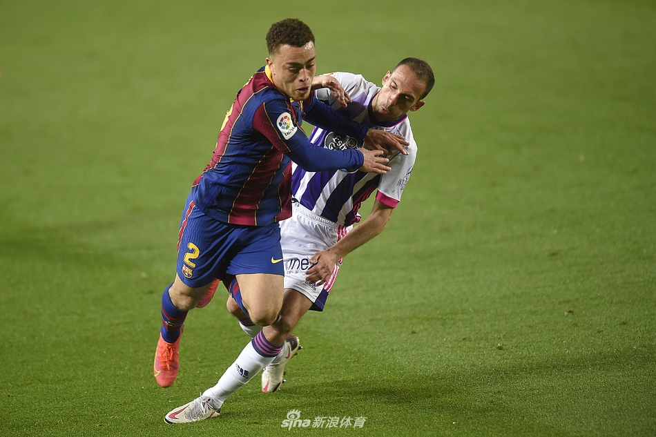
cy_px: 218
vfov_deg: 3.4
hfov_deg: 5.2
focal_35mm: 400
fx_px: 7287
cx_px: 328
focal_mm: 400
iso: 2500
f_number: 3.2
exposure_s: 1/1250
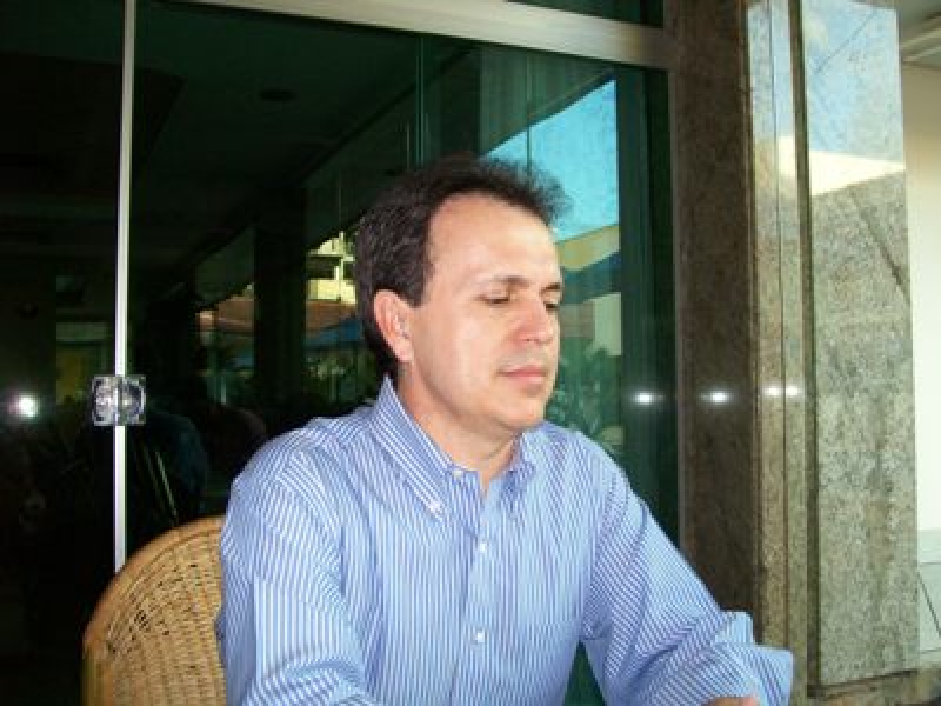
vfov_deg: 39.7
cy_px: 353
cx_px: 470
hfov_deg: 51.4
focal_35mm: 36
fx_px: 979
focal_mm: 6
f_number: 2.7
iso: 140
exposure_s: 1/64
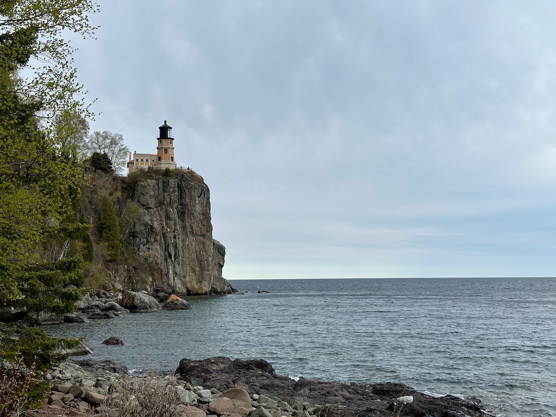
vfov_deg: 30.3
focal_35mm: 48
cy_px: 208
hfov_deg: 39.7
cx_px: 278
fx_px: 771
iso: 64
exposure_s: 1/2976
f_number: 1.78
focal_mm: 6.86
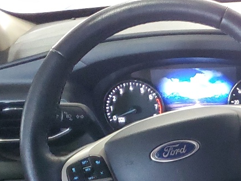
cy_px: 228
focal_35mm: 95
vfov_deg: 14.9
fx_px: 661
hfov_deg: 18.7
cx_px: 340
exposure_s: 1/60.2
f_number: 1.5
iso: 419
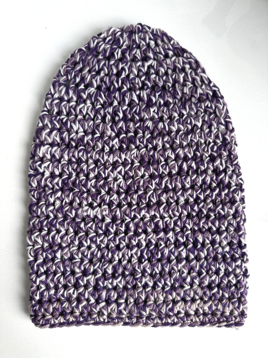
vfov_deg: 71.6
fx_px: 248
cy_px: 179
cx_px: 134
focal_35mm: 24
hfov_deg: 56.8
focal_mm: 6.86
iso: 64
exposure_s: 1/122
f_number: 1.78
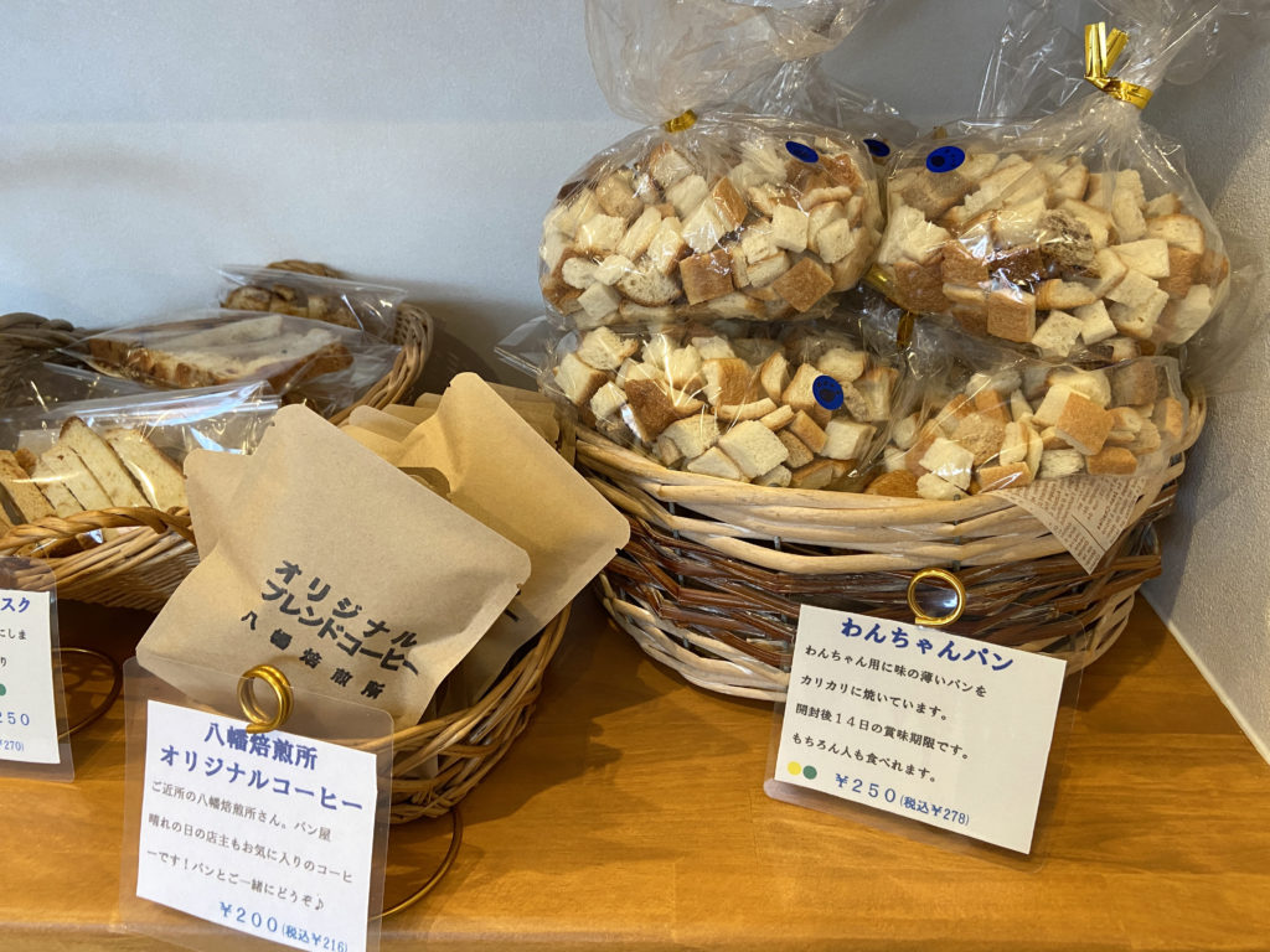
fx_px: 954
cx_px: 635
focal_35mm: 26
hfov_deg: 67.3
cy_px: 476
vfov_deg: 53.1
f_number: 1.8
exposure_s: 1/60
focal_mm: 4.25
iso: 160
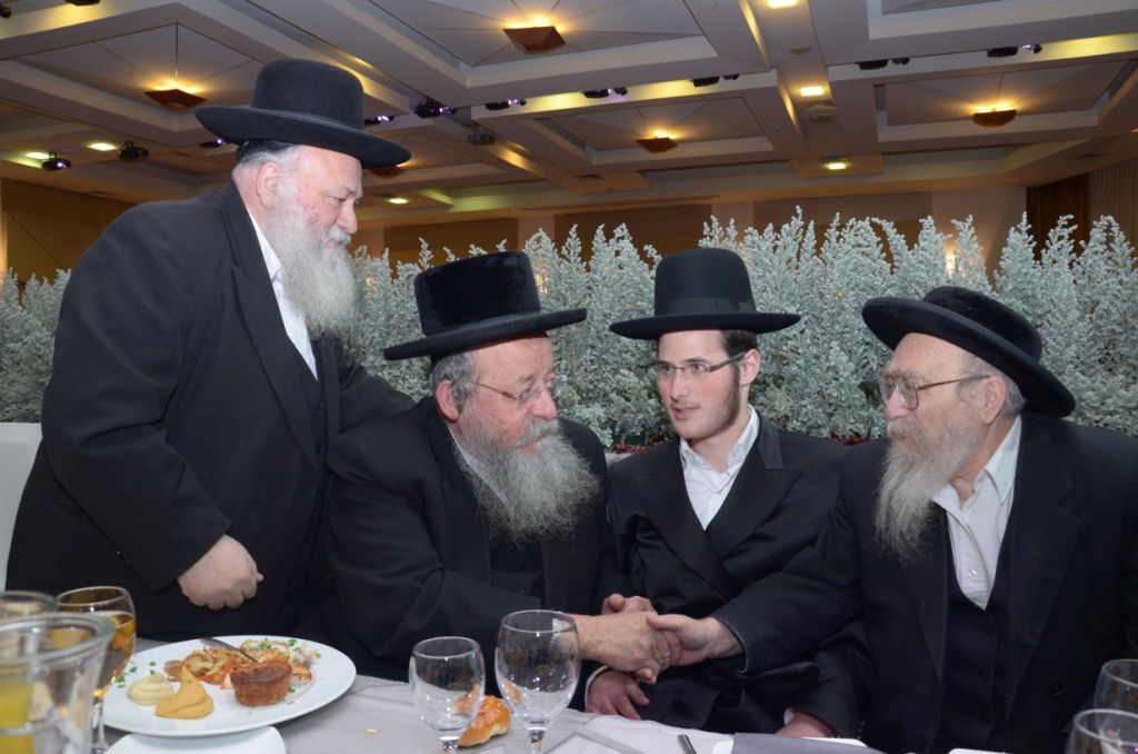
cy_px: 377
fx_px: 852
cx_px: 569
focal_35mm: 27
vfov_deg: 47.7
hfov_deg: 67.5
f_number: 5.6
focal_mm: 18
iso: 800
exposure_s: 1/125
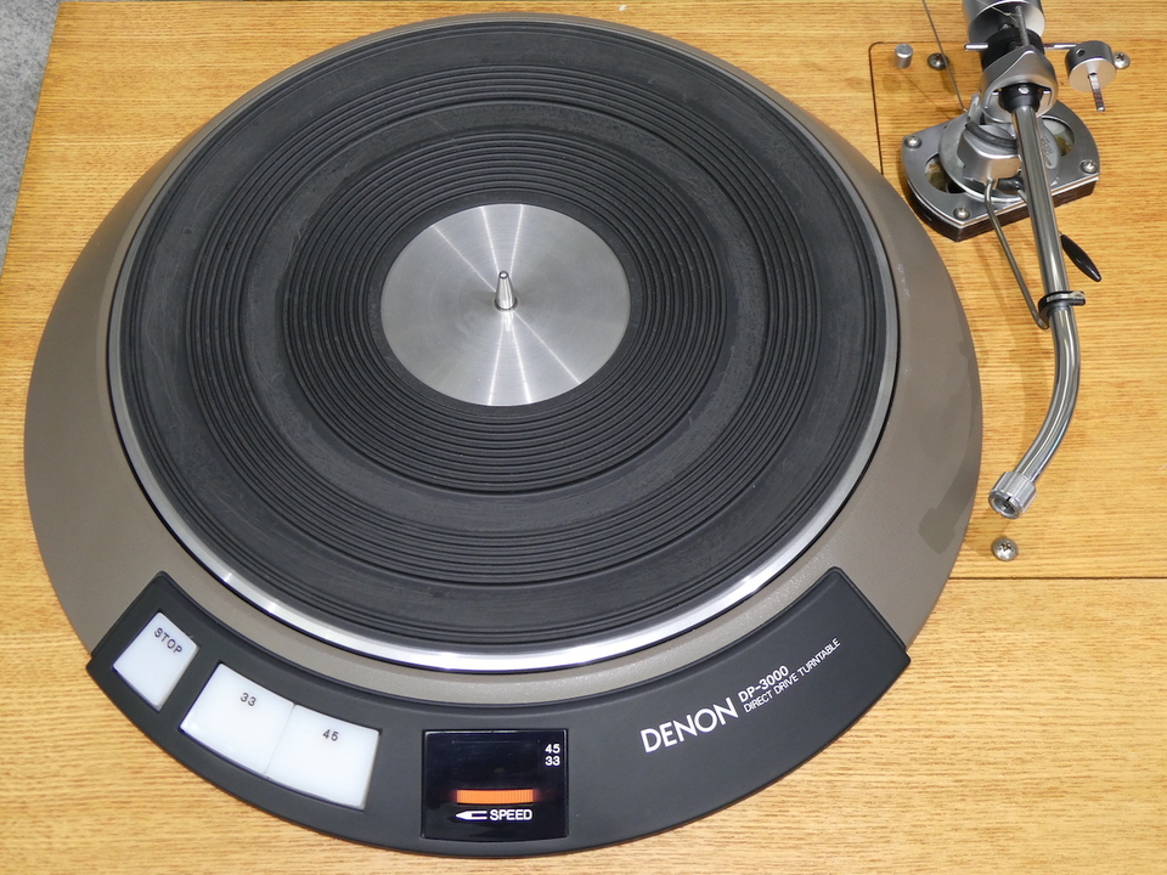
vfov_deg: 29.1
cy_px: 438
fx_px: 1686
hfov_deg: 38.2
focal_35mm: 50
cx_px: 584
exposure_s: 1/13
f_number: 4.1
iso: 200
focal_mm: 9
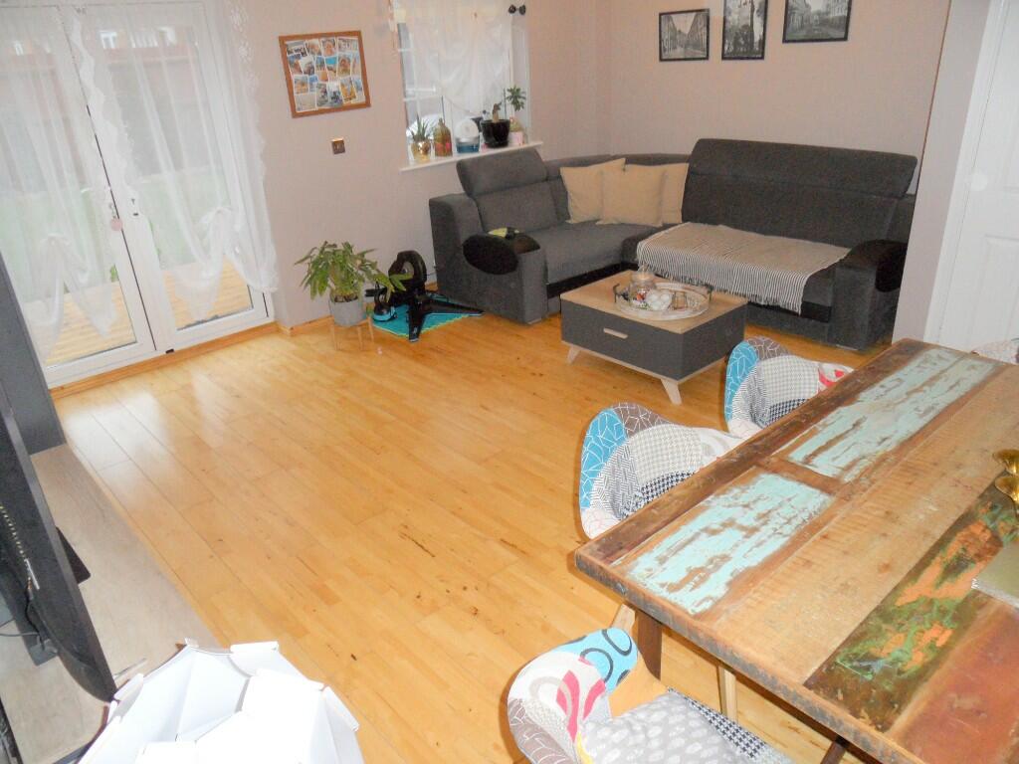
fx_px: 706
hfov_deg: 71.6
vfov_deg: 56.8
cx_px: 510
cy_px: 382
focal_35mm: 24
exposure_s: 1/30
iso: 240
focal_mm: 3.9
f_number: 3.2
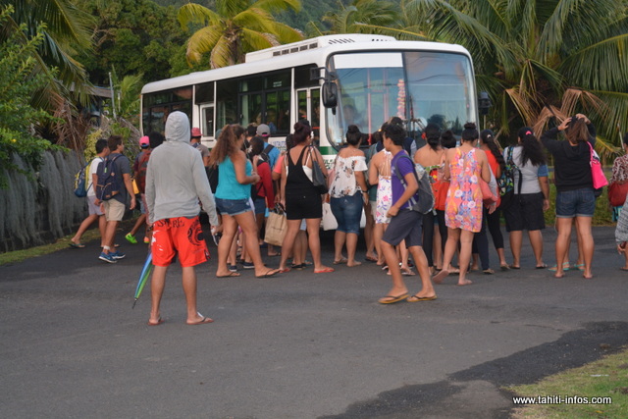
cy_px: 210
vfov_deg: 18.9
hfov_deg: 28.1
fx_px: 1256
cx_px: 314
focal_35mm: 72
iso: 1000
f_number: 5.3
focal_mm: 48
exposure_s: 1/100
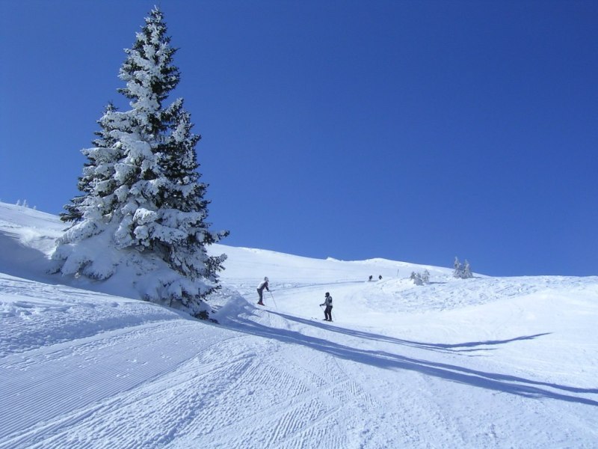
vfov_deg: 39.7
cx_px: 299
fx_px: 622
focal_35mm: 36
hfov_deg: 51.4
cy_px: 224
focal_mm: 5.6
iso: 50
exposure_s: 1/1160
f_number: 4.8
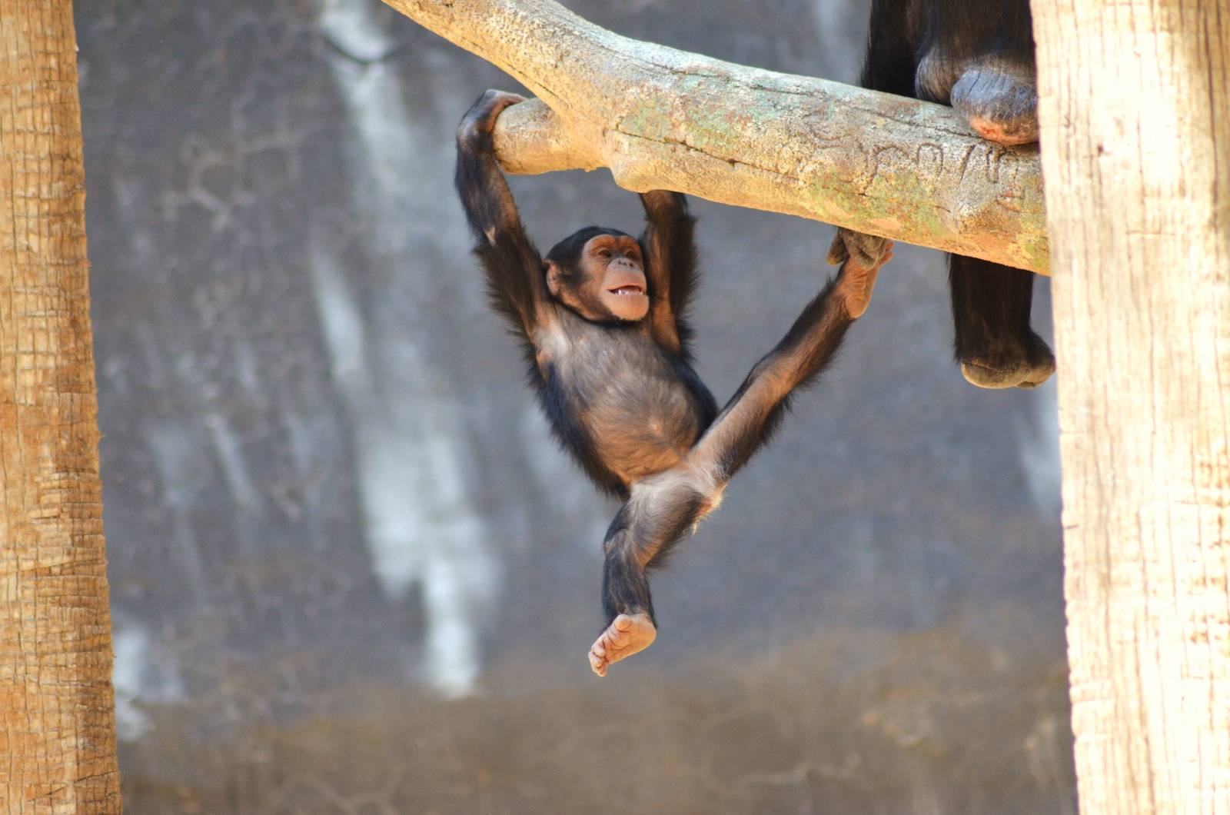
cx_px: 615
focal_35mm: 330
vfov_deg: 4.1
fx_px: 11252
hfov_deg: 6.3
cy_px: 408
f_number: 4.8
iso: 1000
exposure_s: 1/500
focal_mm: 220
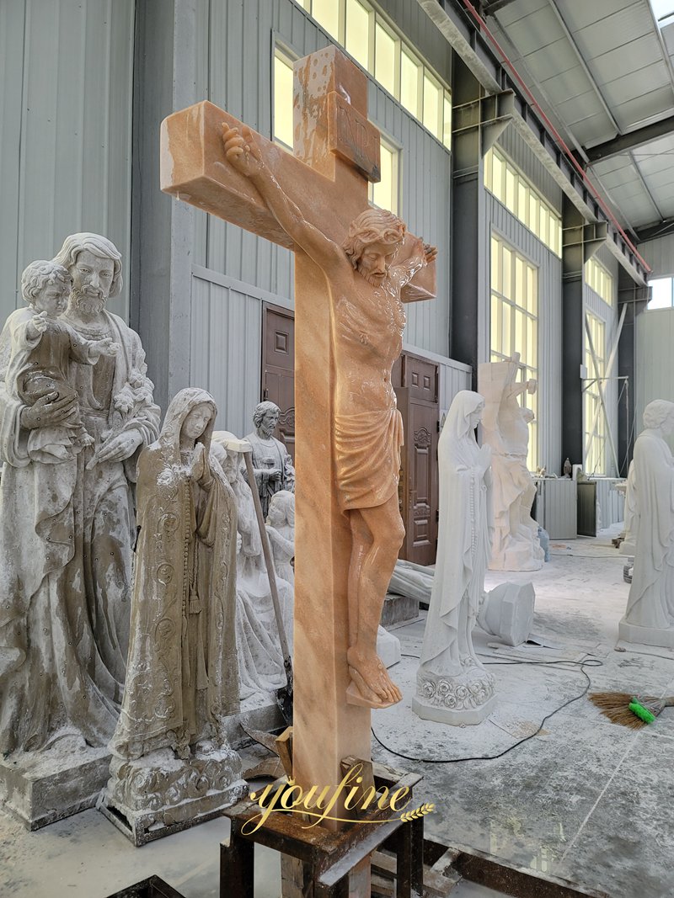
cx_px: 337
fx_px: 649
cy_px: 449
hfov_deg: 54.9
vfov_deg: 69.4
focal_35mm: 25
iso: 200
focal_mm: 7
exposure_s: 1/100
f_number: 1.8
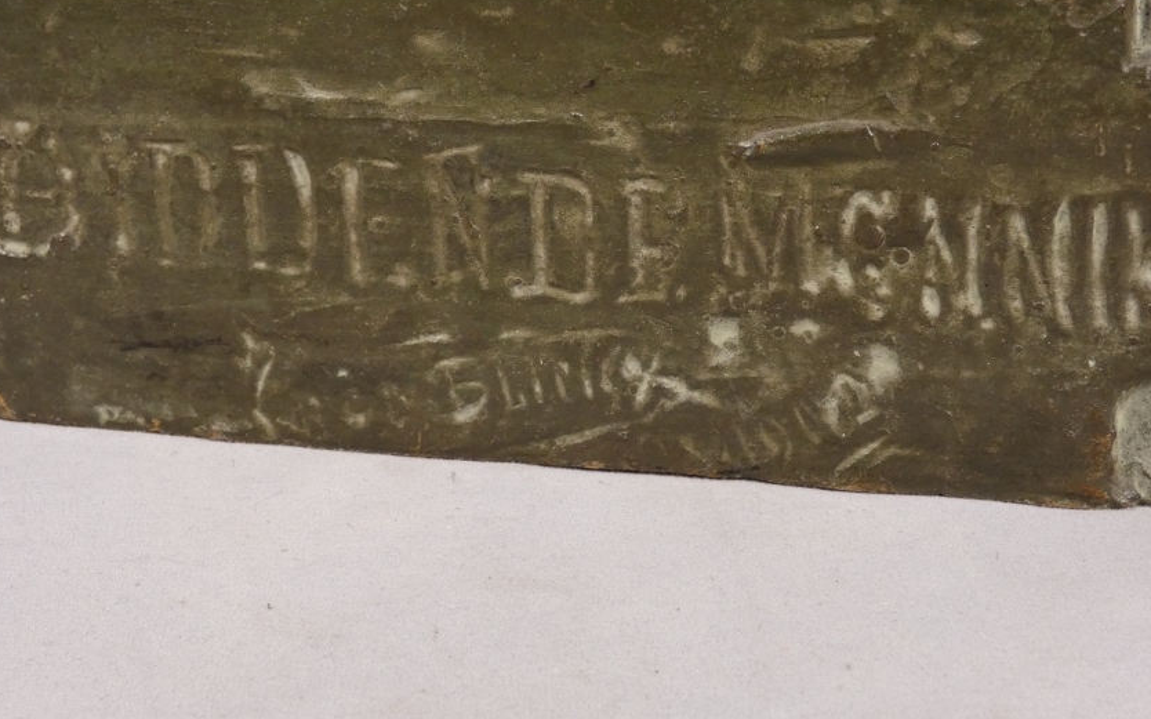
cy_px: 235
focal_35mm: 69
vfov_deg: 18.8
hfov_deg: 29.8
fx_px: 2164
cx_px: 599
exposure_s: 1/80
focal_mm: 9.5
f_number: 3.9
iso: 250
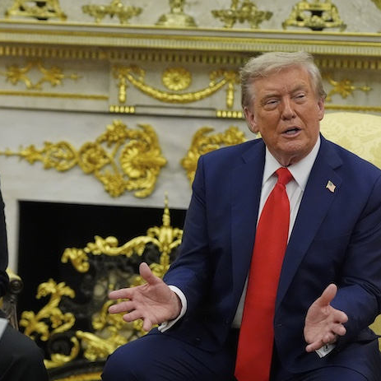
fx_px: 1407
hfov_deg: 15.4
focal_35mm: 113
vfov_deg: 15.4
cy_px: 191
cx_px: 115
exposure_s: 1/500
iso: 5000
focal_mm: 88
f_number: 4
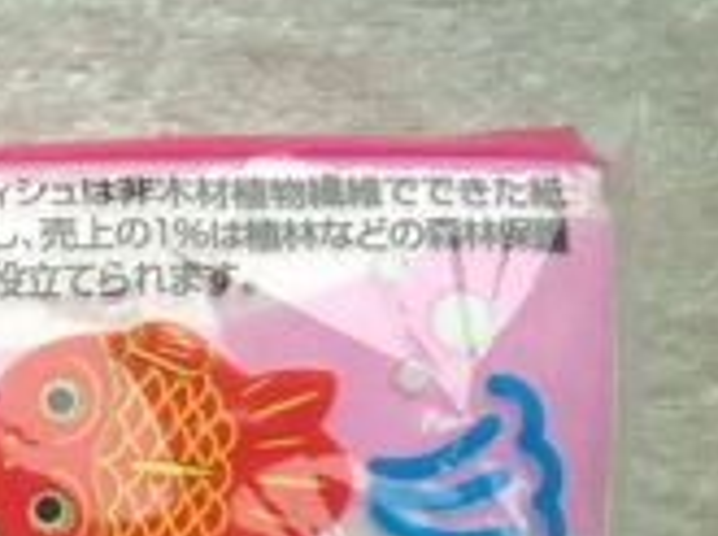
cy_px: 769
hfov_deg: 17.9
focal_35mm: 102
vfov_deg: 13.7
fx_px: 2111
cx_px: -239
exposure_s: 1/30
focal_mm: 4.28
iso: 64
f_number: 2.4
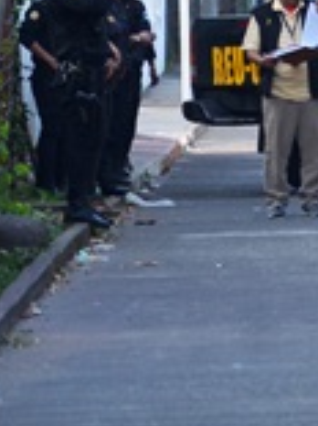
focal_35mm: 534
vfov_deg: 3.7
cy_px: -27
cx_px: 759
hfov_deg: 2.8
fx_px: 6550
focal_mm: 90
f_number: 6.3
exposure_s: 1/160
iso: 200
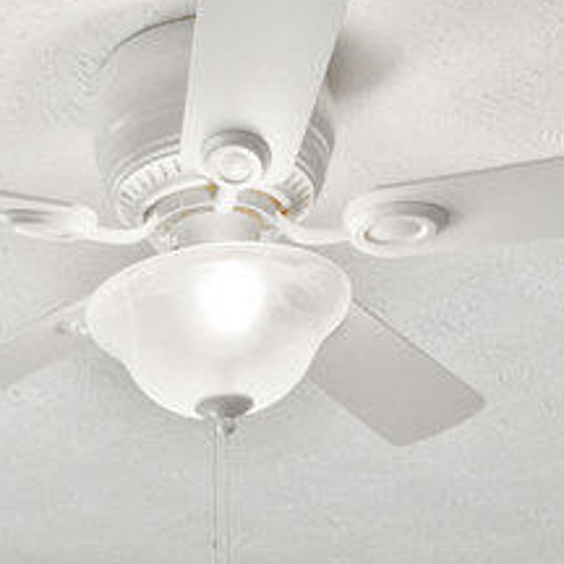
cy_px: 1307
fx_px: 2230
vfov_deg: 11.9
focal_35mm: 121
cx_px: 57
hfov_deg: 14.3
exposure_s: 1/4
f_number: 8
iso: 800
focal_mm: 10
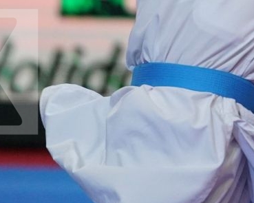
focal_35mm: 856
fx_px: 6433
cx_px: 441
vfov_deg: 1.8
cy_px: -173
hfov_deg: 2.3
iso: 3200
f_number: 2.8
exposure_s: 1/1000
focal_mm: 187
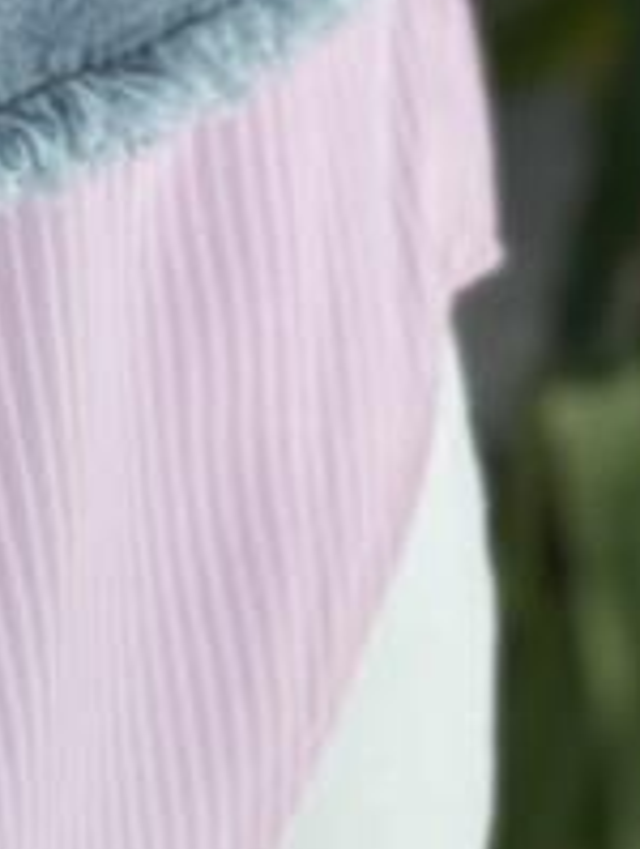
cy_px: -983
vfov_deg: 6.0
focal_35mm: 321
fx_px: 7888
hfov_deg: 4.6
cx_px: -781
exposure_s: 1/1287
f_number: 1.78
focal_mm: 6.76
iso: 64
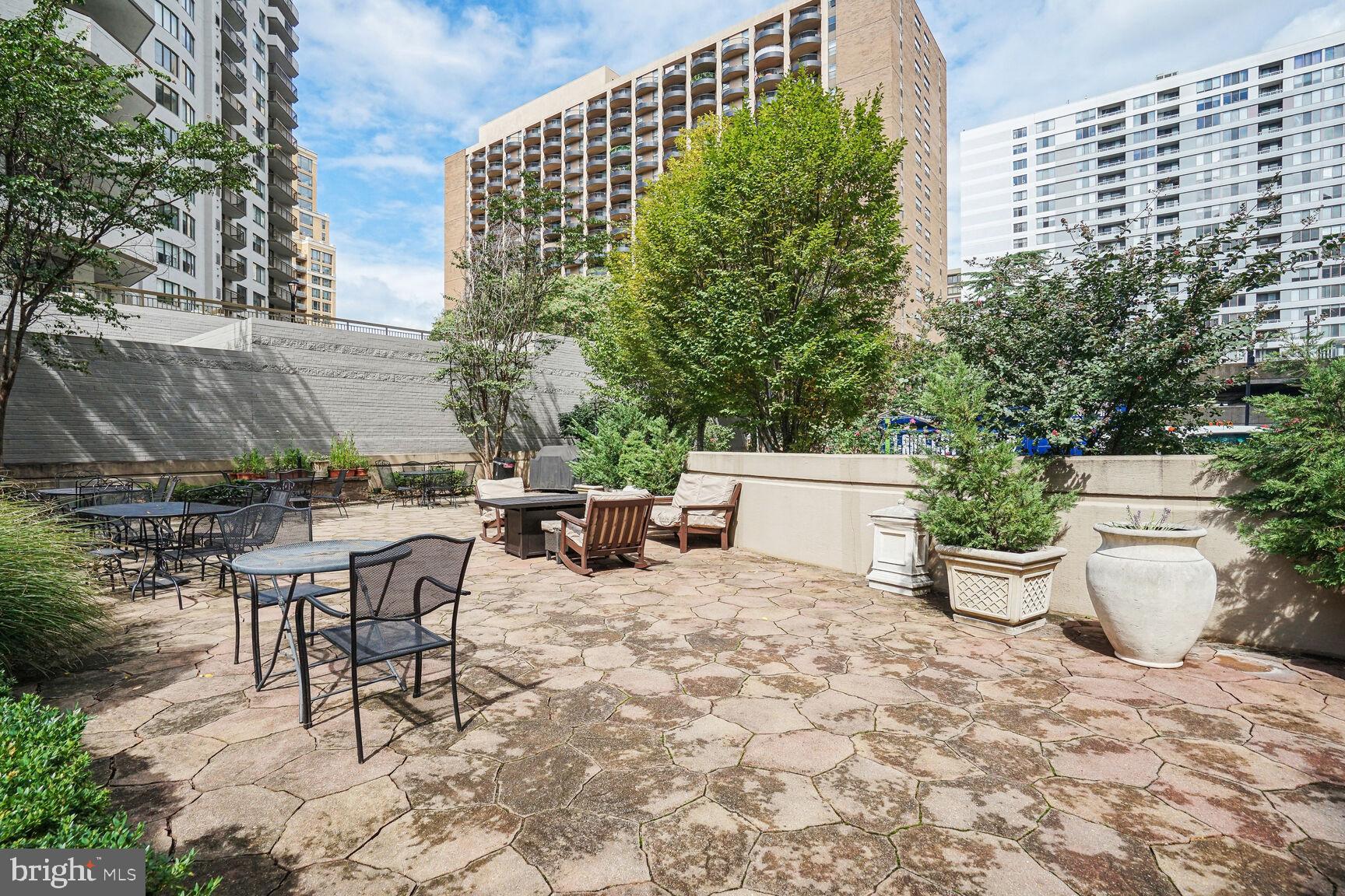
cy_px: 448
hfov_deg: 96.7
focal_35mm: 16
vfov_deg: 73.7
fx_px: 598
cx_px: 672
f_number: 9
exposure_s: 1/800
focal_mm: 16
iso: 640
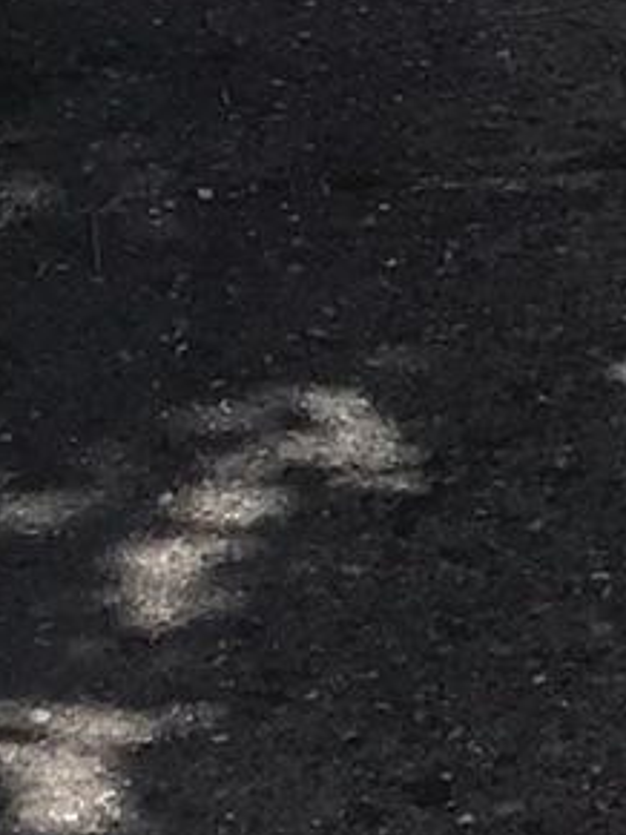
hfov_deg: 7.3
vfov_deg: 9.1
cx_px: 1160
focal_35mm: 197
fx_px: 4754
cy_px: -1096
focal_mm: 3.99
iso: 20
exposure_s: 1/3425
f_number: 1.8
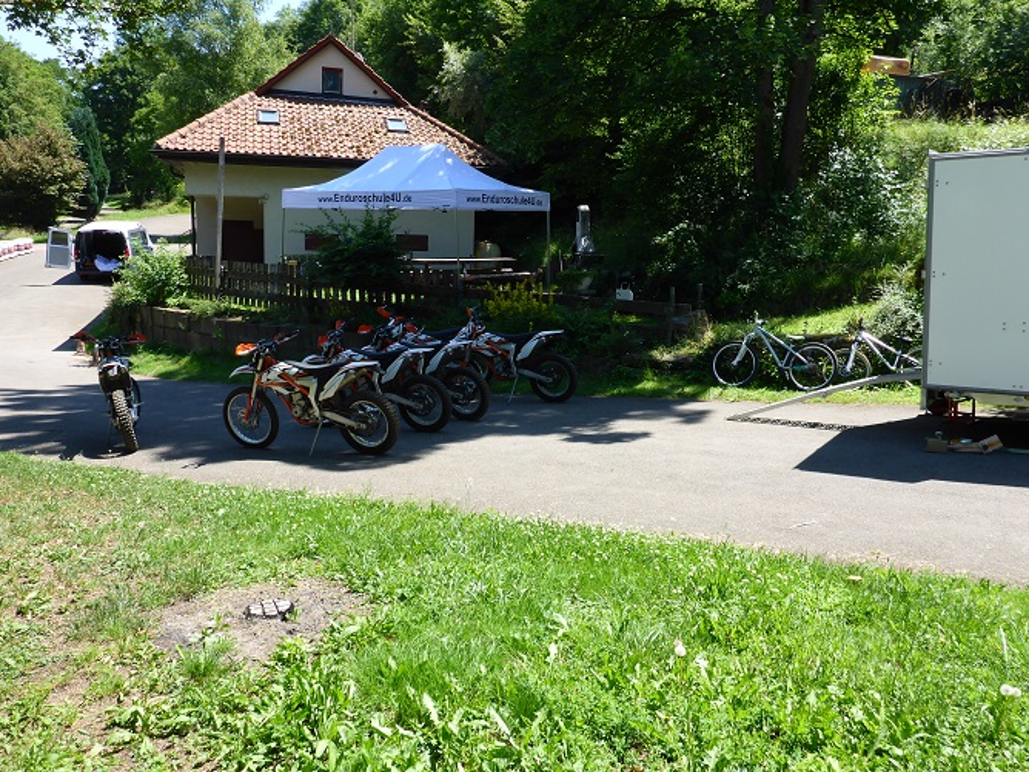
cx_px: 525
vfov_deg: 48.2
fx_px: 862
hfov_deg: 61.7
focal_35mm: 29
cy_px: 389
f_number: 3.3
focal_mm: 4.9
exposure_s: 1/400
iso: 100
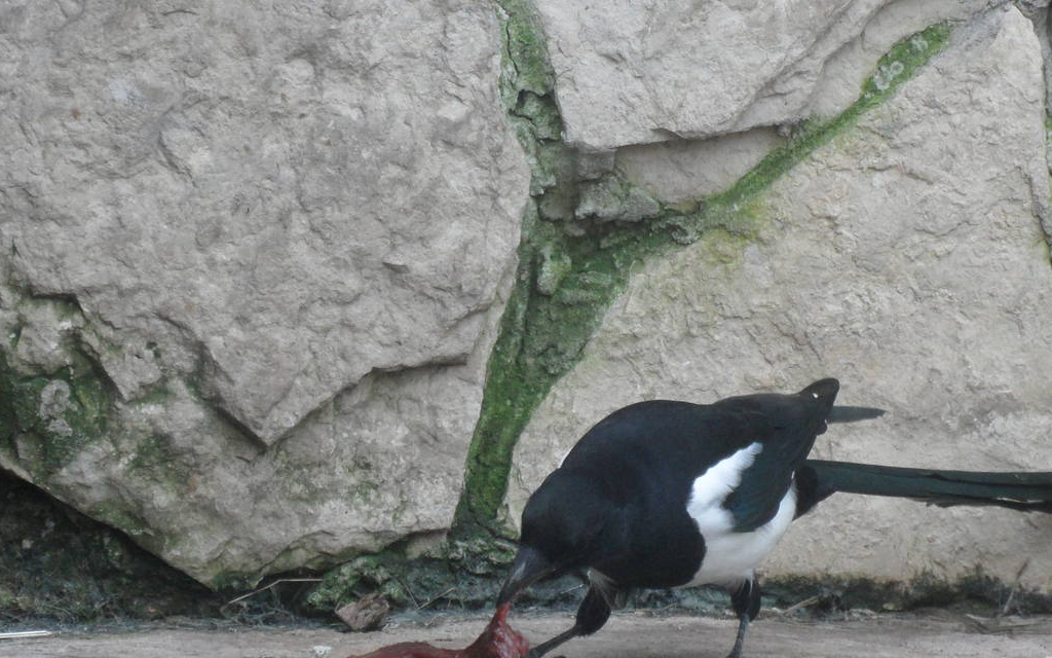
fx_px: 14249
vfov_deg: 2.6
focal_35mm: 497
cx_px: 693
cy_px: 485
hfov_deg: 4.2
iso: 200
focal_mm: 49.4
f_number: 5.4
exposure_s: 1/60
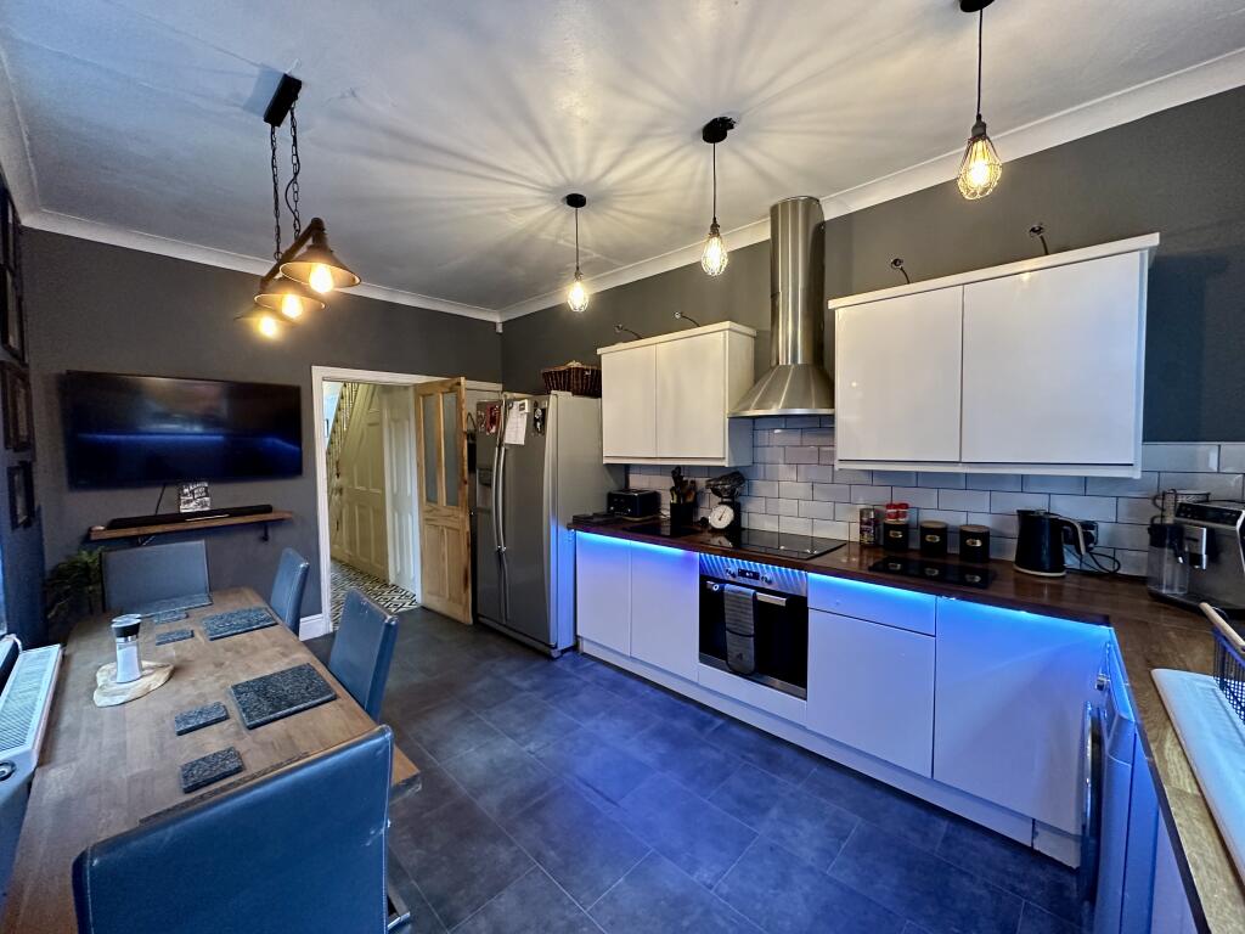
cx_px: 622
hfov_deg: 102.1
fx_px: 504
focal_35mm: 14
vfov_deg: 85.7
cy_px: 467
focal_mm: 2.22
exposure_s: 1/50
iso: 400
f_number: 2.2
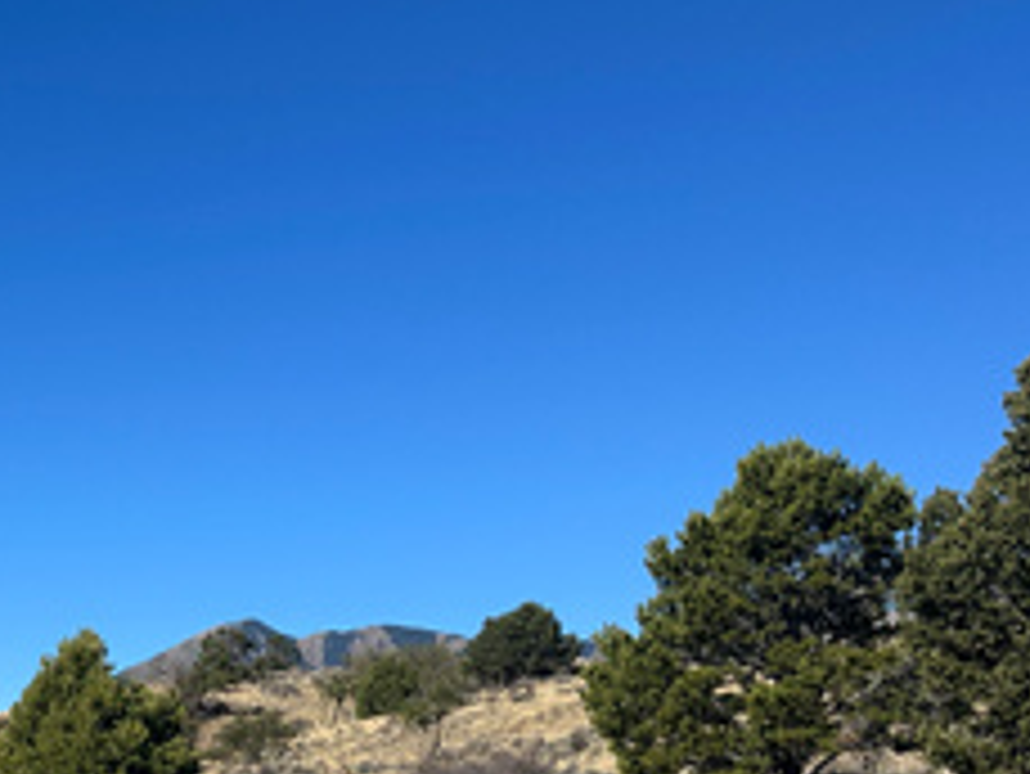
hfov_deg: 26.4
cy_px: 742
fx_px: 1995
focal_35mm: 67
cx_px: -135
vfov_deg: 21.3
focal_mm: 6.86
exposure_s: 1/5263
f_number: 1.78
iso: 80
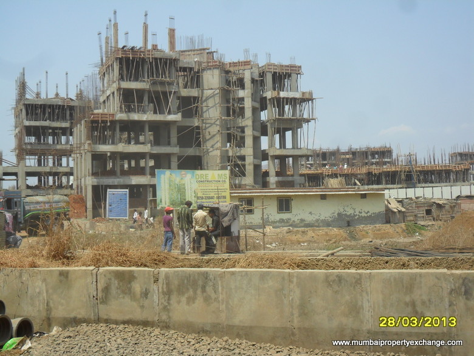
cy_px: 178
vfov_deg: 28.0
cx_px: 237
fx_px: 712
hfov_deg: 36.8
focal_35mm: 52
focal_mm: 9.3
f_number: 5
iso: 100
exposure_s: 1/750
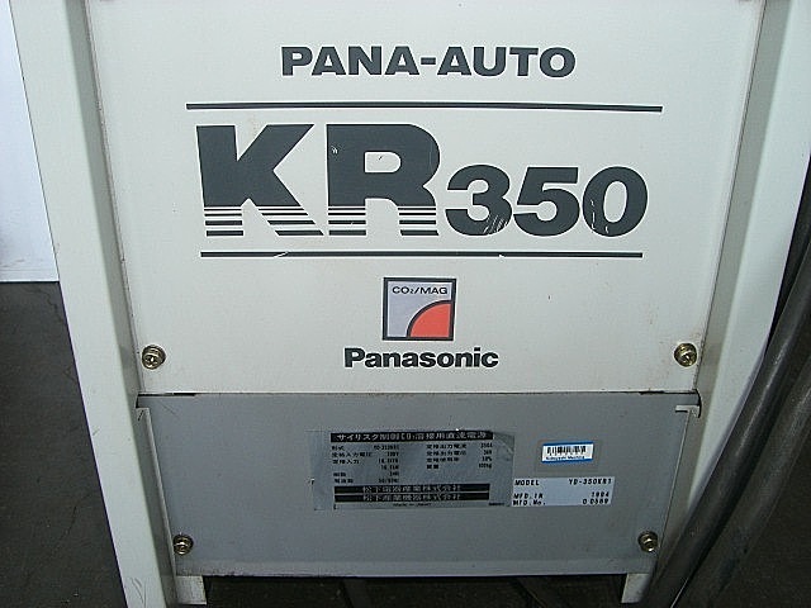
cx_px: 406
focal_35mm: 38
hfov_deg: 49.0
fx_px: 890
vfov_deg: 37.7
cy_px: 304
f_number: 2.7
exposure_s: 1/125
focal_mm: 6.2
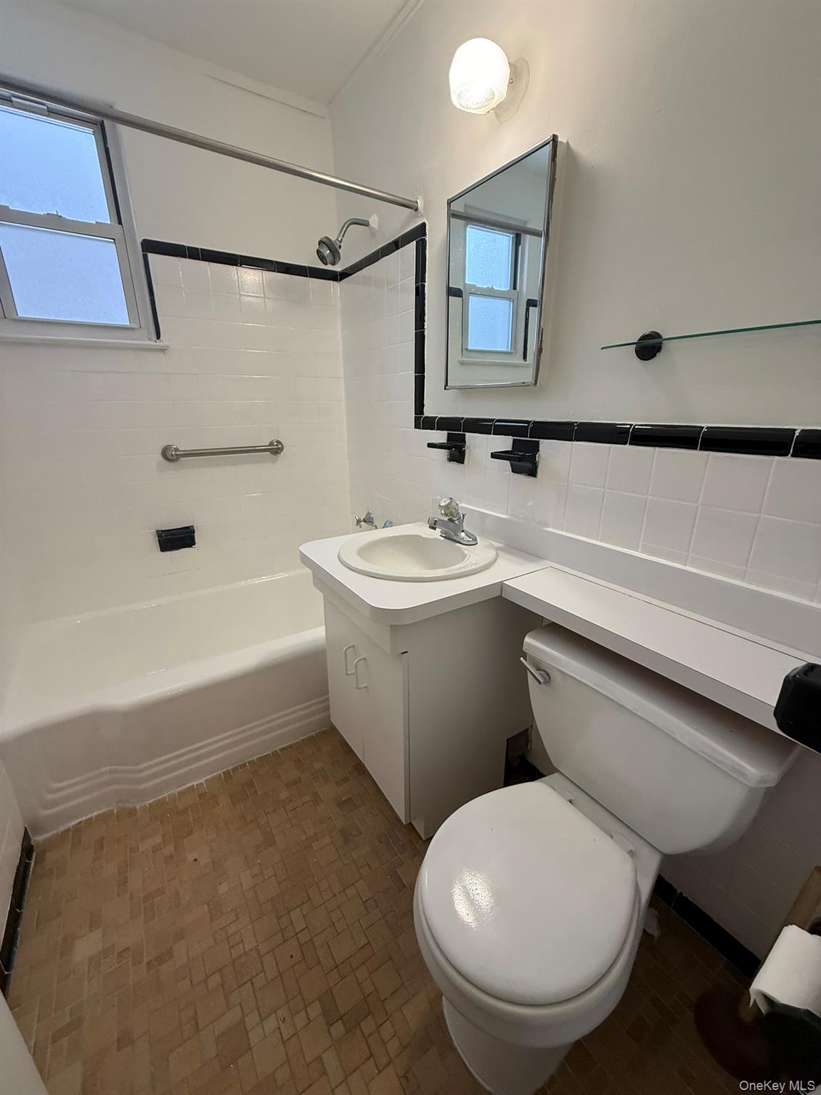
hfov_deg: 85.7
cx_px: 410
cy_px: 548
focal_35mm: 14
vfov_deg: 102.1
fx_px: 443
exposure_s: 1/120
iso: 200
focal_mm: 2.22
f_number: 2.2
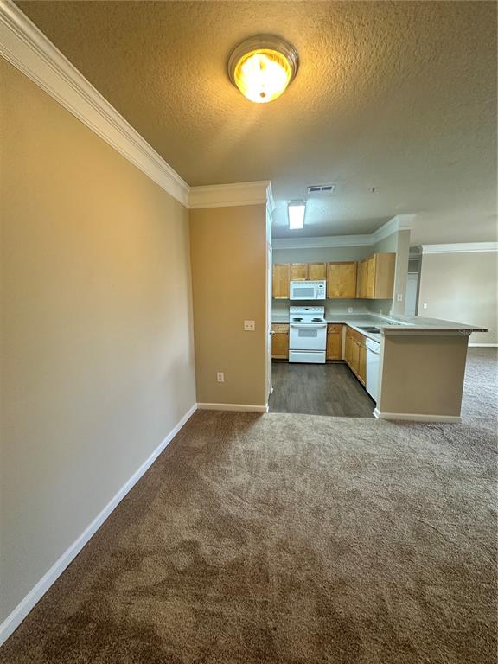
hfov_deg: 85.7
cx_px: 249
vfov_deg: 102.1
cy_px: 332
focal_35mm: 14
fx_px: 269
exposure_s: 1/60
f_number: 2.2
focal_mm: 2.22
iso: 160
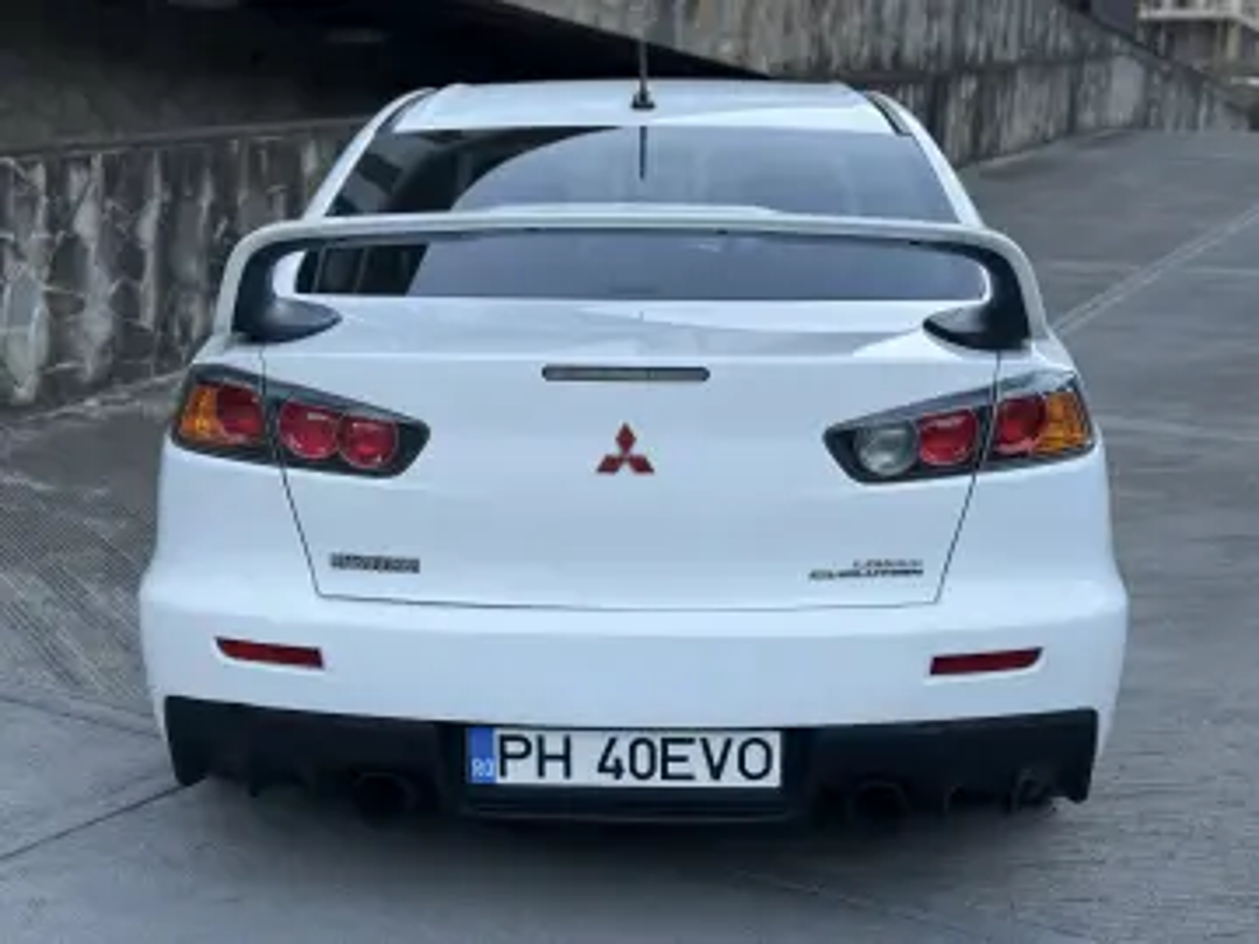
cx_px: 630
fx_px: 1746
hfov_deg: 39.7
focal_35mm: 48
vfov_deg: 30.3
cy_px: 472
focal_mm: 6.76
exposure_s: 1/267
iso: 80
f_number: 1.78
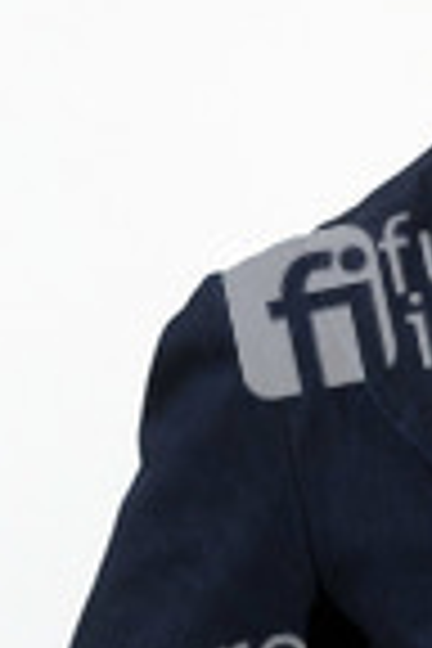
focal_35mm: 360
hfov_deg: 3.8
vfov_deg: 5.7
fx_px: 6479
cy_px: 518
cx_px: 587
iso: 2000
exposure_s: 1/160
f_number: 4.5
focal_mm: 130
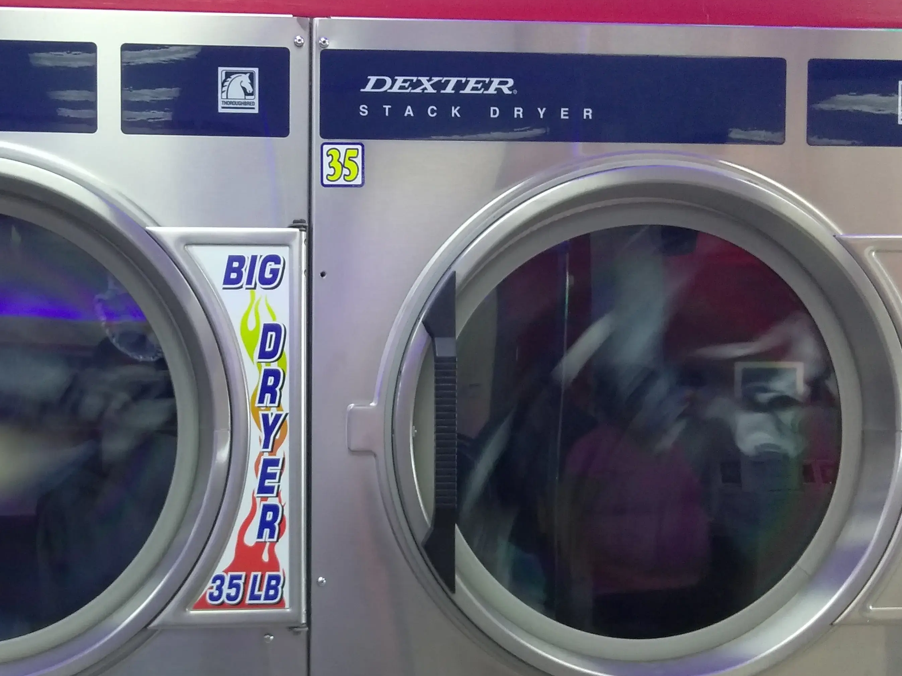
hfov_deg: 56.4
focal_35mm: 31
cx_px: 263
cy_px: 412
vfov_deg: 45.2
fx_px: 808
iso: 222
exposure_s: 1/30
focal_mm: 3.46
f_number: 2.2
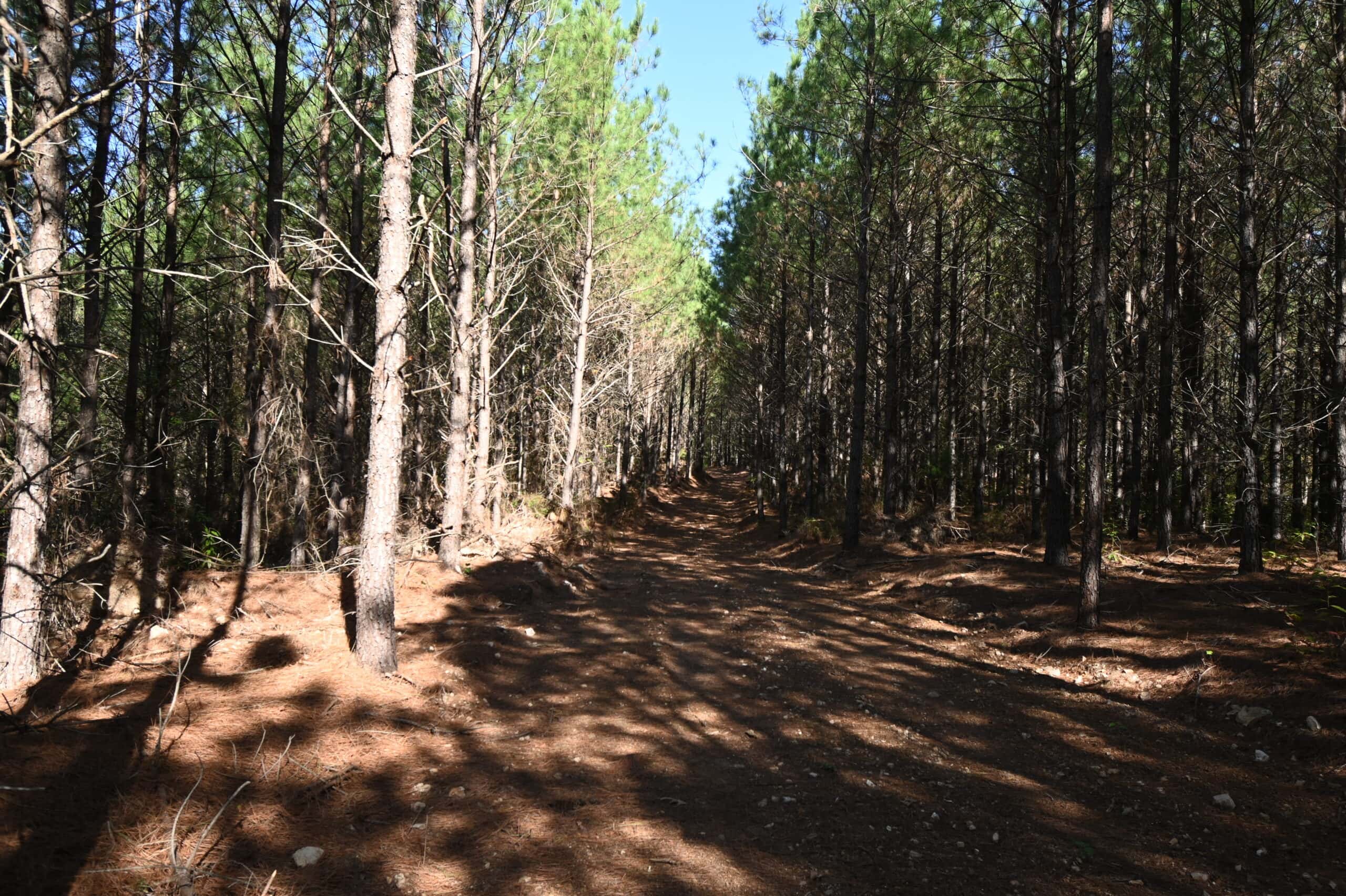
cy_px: 448
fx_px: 822
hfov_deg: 78.6
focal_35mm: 22
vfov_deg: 57.2
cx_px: 673
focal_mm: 15
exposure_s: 1/250
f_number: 5.6
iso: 200
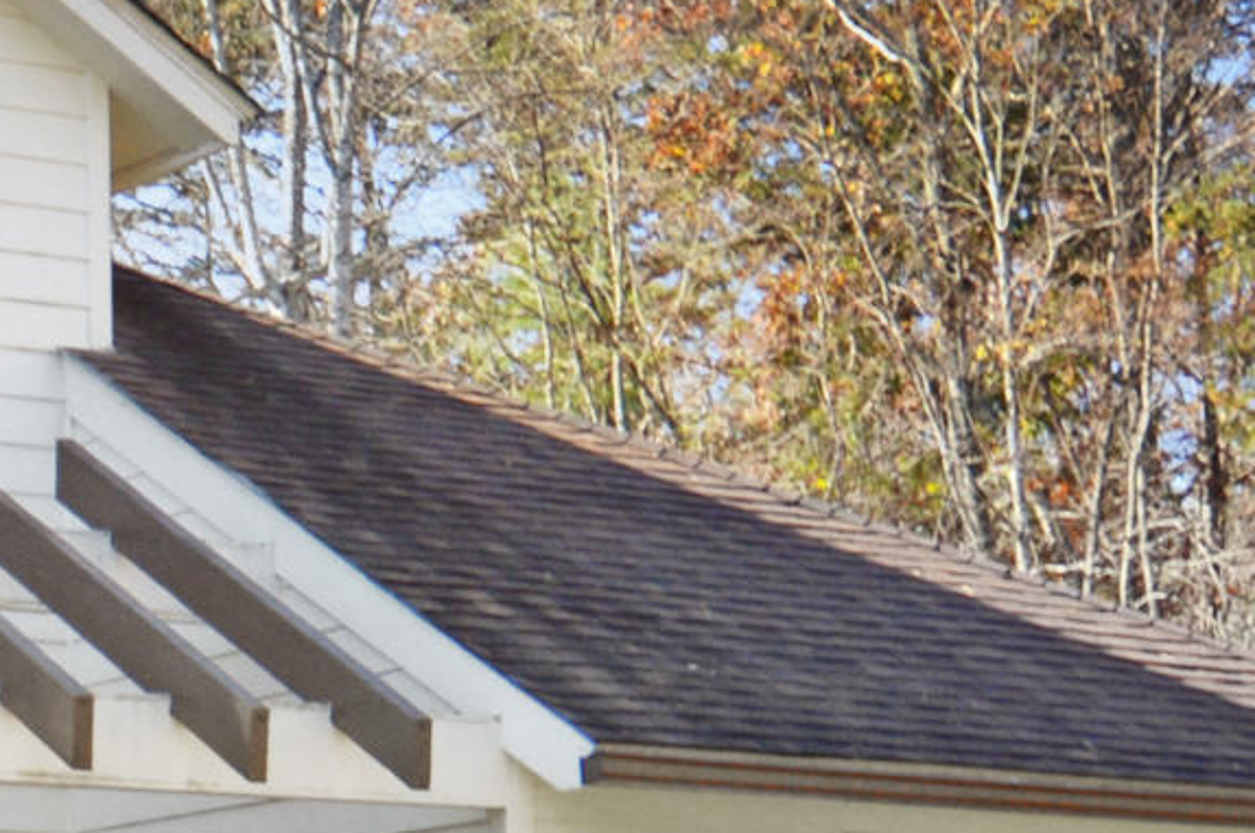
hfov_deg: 16.5
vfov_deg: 11.4
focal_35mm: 118
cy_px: 945
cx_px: -363
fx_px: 4094
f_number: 6.3
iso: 100
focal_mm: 15
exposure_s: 1/160
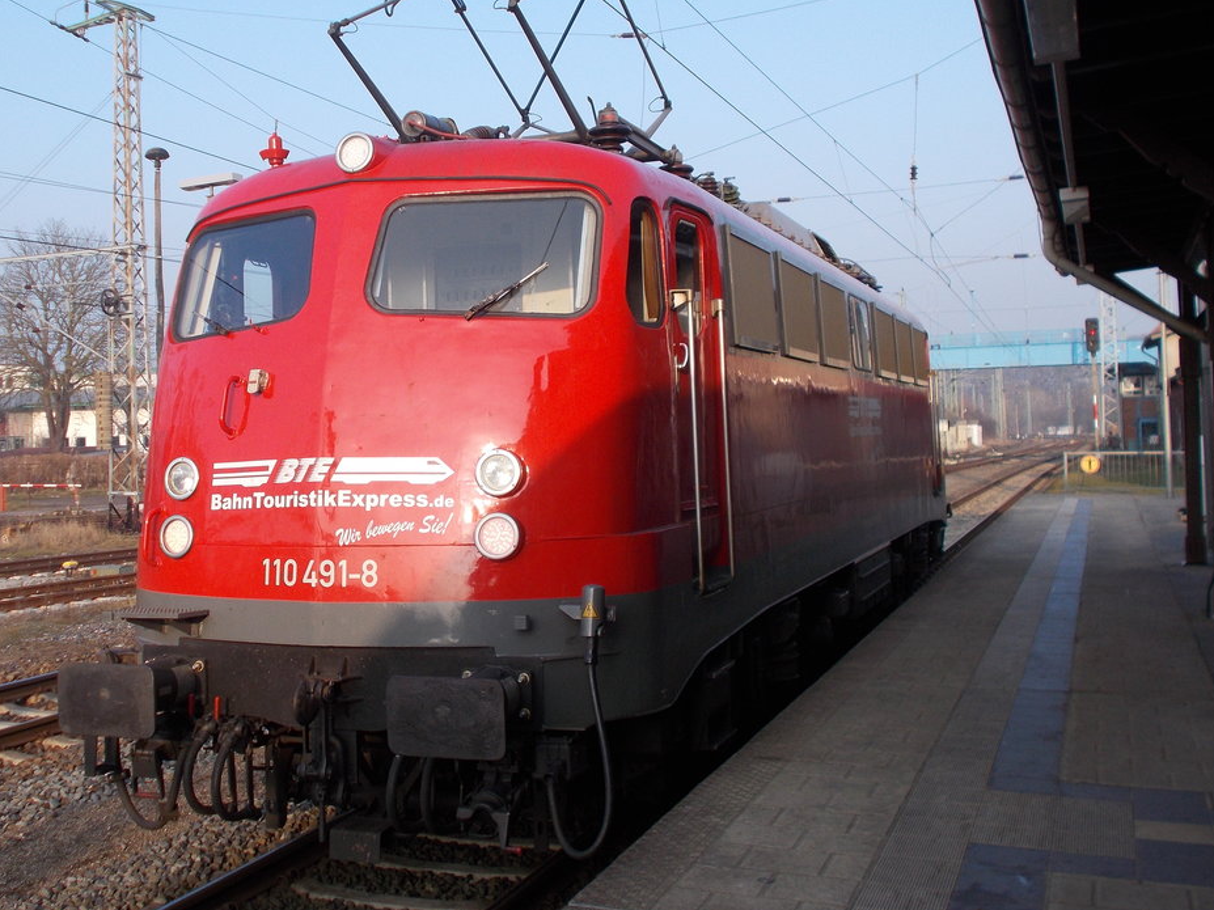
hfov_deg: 42.8
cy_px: 409
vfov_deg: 32.8
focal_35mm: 44
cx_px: 490
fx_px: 1543
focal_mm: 6
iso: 80
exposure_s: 1/400
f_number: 3.6
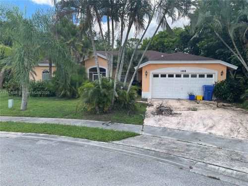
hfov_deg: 69.4
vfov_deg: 54.9
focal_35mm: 25
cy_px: 93
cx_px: 124
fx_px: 179
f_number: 1.6
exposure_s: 1/1078
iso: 32
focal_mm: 5.1
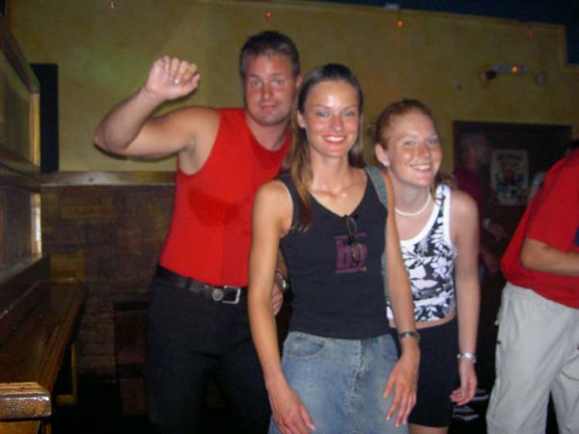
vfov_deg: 36.8
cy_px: 217
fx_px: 652
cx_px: 290
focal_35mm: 39
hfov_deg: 47.9
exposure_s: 1/59.5
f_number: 2.8
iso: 100
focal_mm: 8
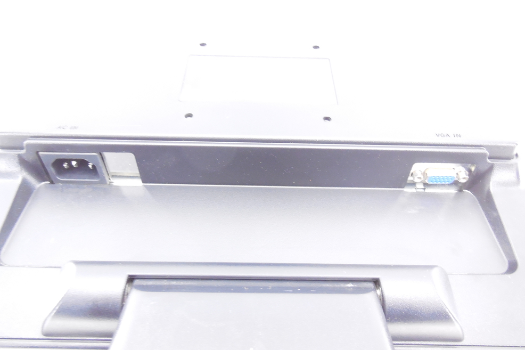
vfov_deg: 47.8
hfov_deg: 67.4
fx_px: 394
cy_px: 192
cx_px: 262
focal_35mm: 27
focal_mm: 4.5
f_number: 3.1
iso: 400
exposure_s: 1/15
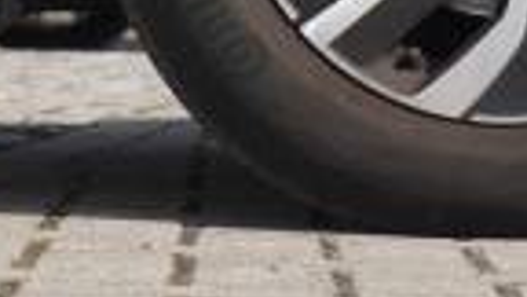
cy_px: -315
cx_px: 362
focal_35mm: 320
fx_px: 4472
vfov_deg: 3.8
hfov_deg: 6.7
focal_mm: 46
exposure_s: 1/200
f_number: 5.6
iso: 100
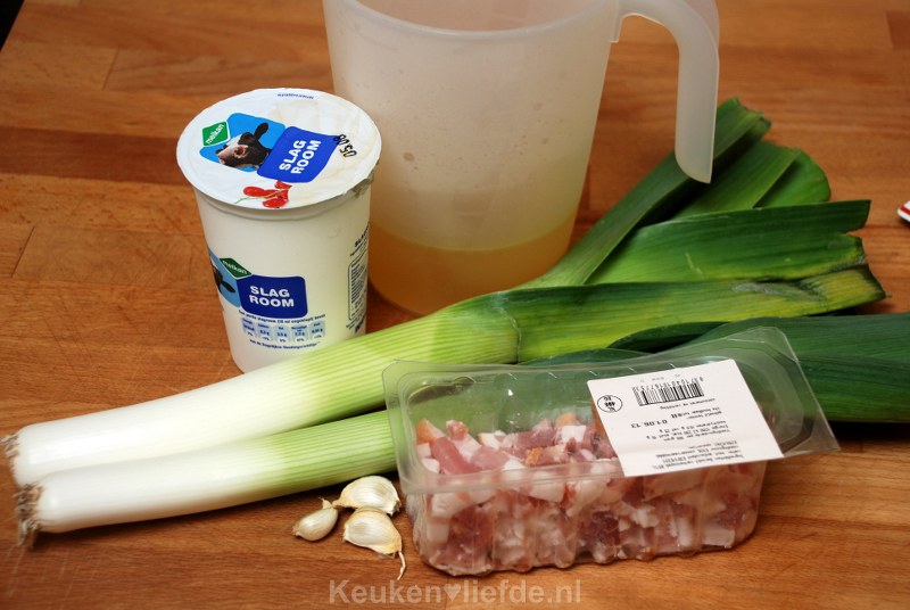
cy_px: 305
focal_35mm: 72
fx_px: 1823
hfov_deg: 28.0
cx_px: 455
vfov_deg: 19.0
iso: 200
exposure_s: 1/80
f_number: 4.8
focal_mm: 48
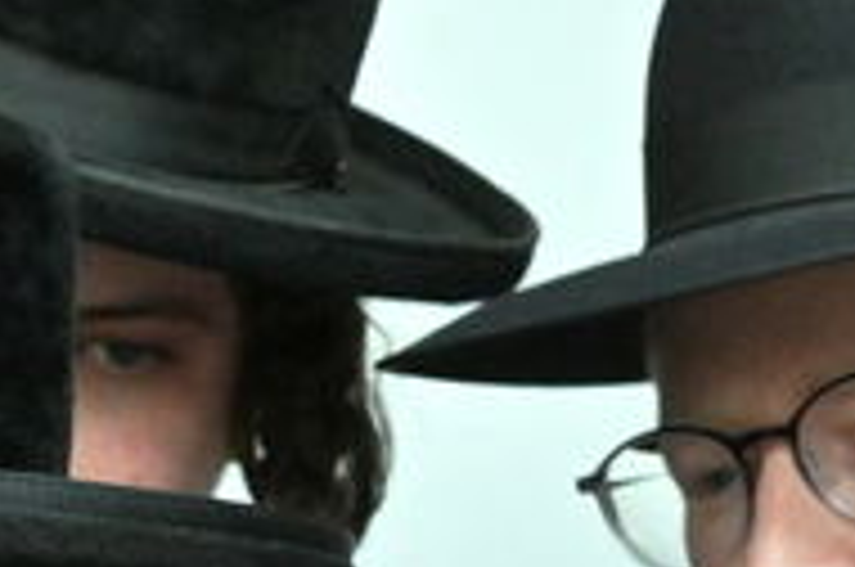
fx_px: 6473
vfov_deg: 4.9
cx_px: 405
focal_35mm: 273
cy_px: 1465
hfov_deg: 7.6
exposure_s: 1/200
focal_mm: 37
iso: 2500
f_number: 5.6
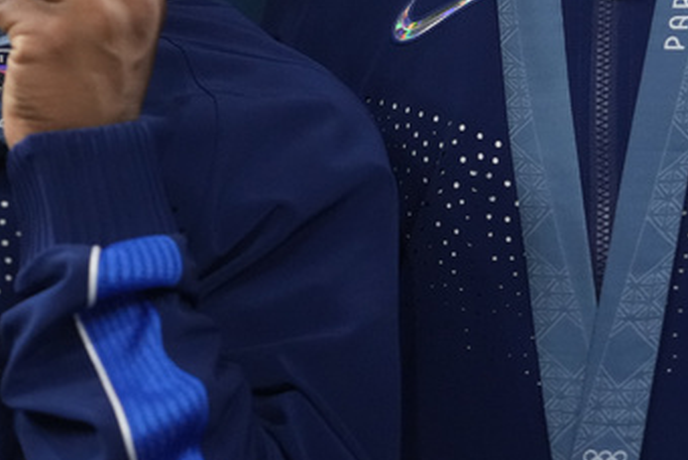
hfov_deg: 9.7
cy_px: -96
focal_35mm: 210
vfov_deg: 6.5
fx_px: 4017
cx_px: 34
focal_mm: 70
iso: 4000
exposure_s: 1/2000
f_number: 2.8
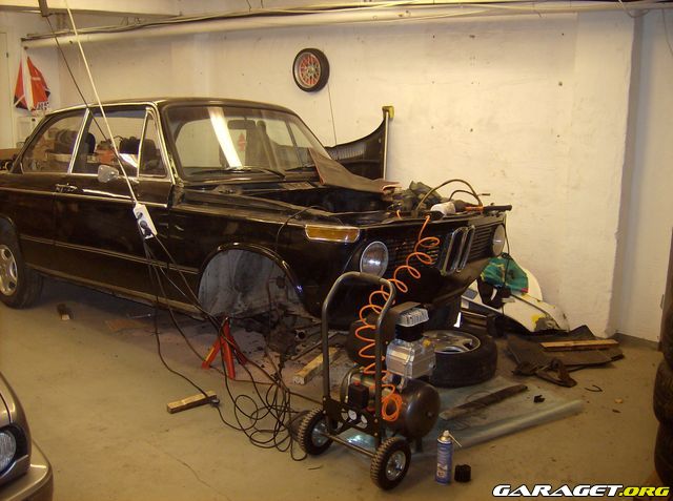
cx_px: 336
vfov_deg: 39.5
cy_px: 250
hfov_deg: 51.5
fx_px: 698
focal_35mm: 36
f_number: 2.8
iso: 200
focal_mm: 6
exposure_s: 1/60
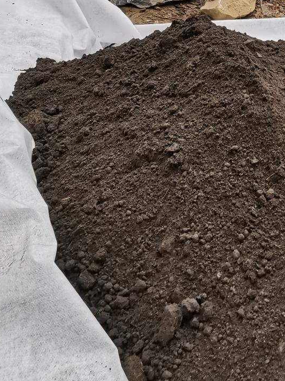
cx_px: 242
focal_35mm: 48
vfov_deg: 36.4
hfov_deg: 29.3
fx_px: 527
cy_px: 18
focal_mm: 2.35
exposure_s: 1/121
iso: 50
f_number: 2.2
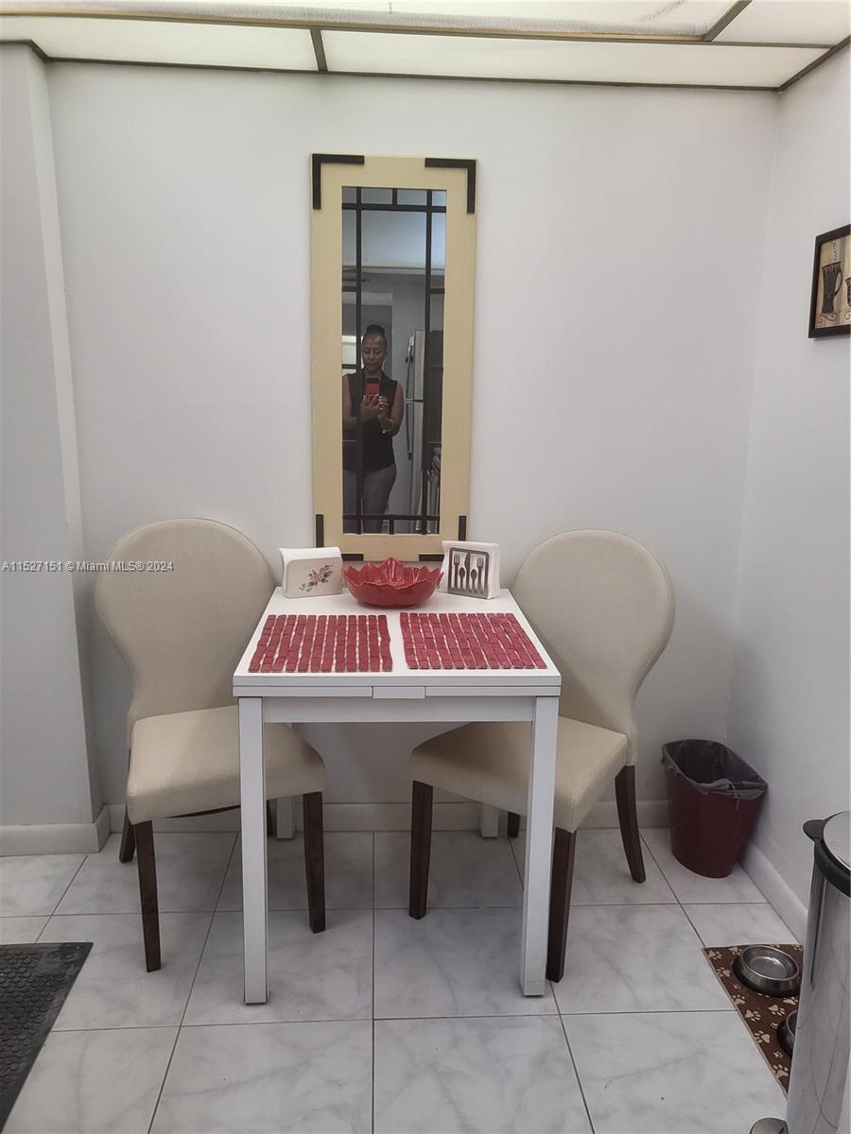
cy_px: 567
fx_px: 852
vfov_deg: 67.3
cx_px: 426
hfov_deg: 53.1
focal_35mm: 26
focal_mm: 4.25
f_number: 1.8
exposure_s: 1/120
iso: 160
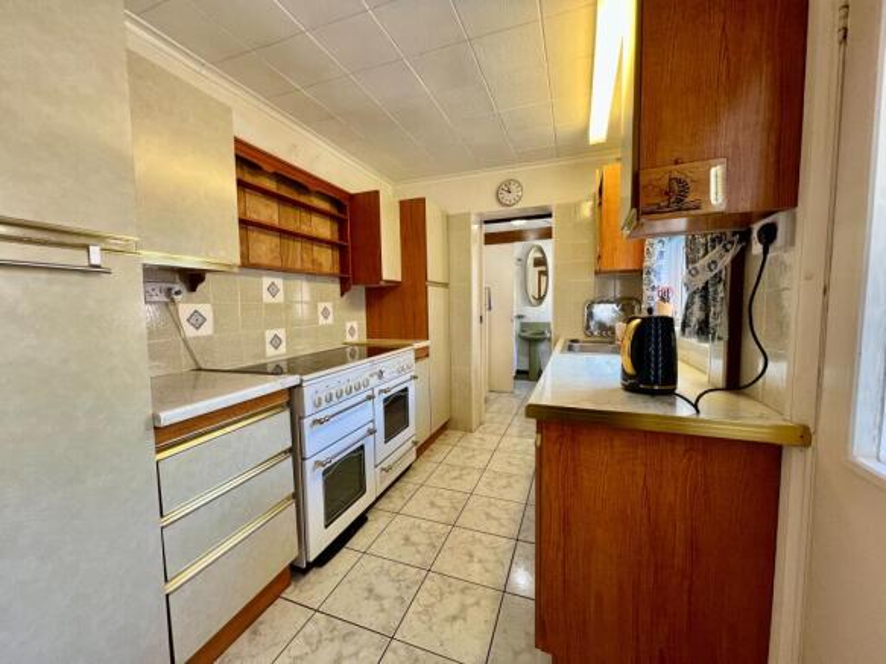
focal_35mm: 13
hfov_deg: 106.2
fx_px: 333
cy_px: 332
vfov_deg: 89.9
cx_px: 443
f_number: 1.8
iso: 200
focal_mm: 1.57
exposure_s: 1/100
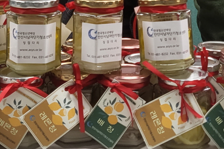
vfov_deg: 15.3
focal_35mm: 85
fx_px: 529
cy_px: -48
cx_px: 109
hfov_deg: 23.9
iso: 125
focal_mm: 4.25
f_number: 1.8
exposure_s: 1/120
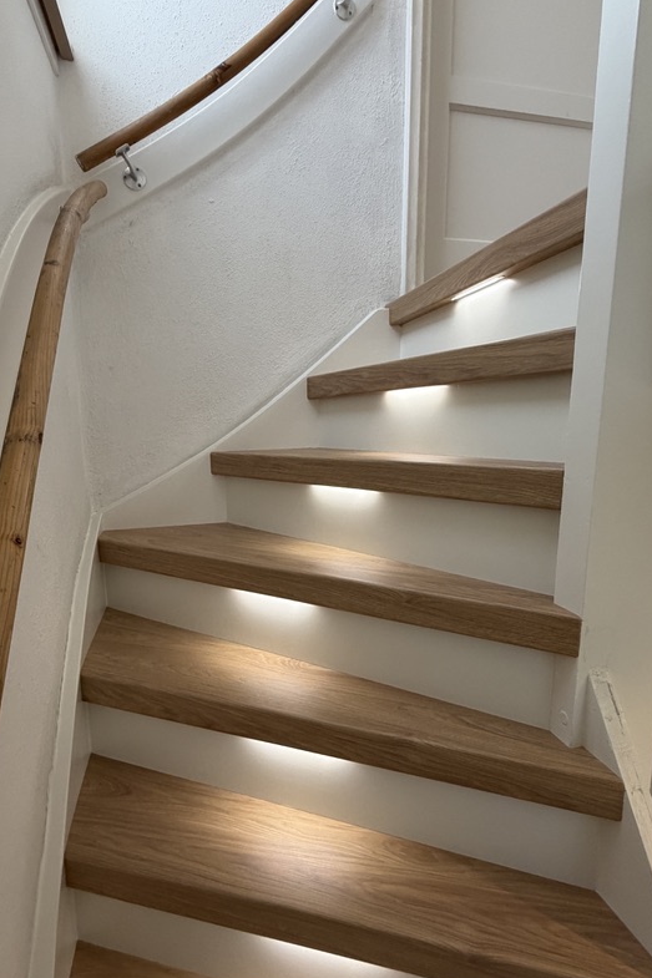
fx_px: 516
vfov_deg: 86.8
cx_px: 299
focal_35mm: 19
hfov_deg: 64.4
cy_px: 515
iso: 320
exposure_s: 1/100
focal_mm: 2.22
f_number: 2.2
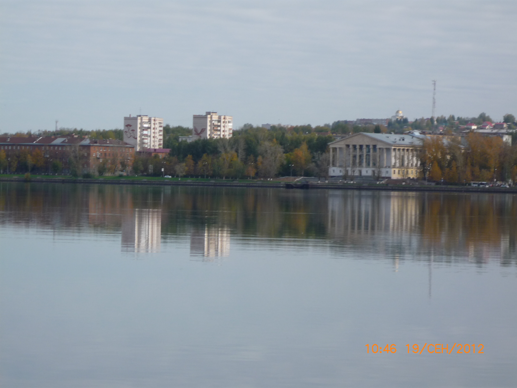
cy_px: 194
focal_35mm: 160
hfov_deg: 12.3
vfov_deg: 9.3
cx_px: 258
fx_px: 2390
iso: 100
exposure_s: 1/400
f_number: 5.9
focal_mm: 26
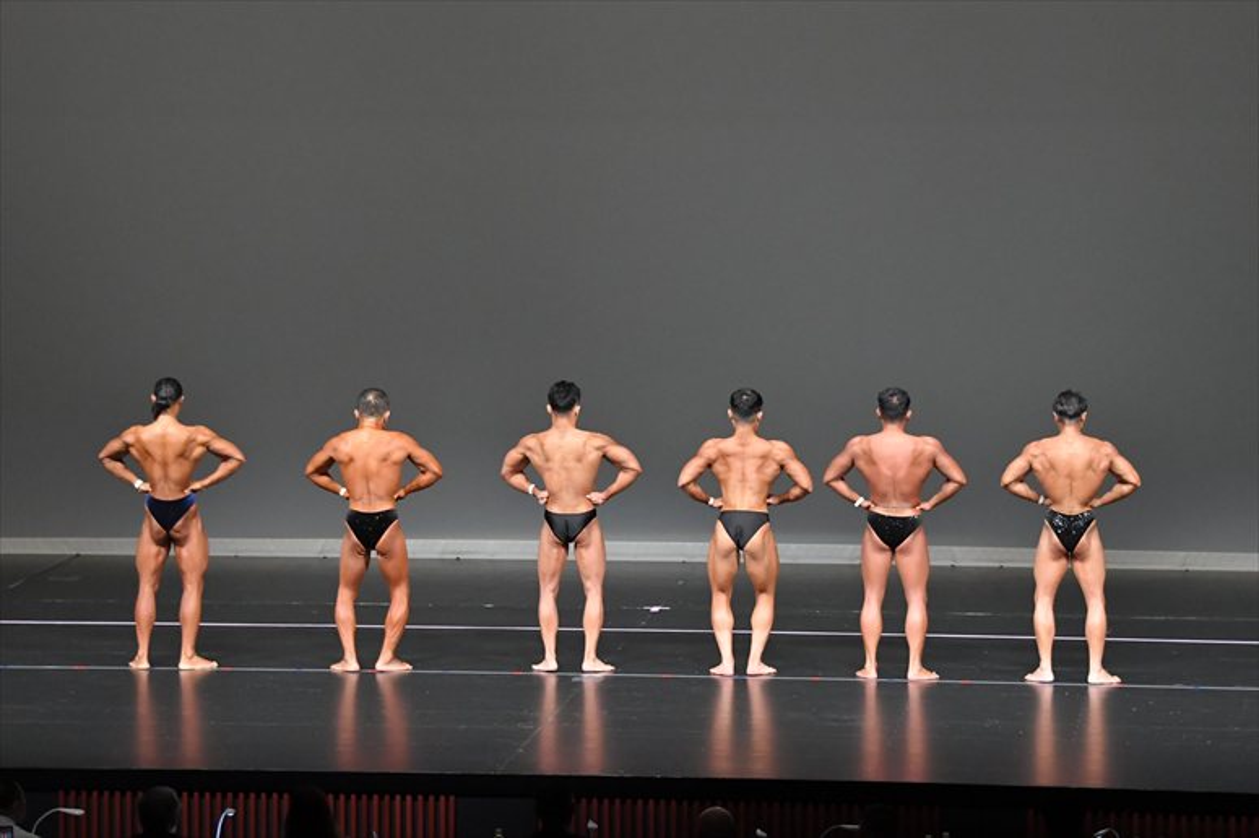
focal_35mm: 135
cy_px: 419
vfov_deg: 10.2
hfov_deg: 15.2
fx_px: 4719
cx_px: 630
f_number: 5.6
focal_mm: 90
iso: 5000
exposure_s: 1/400
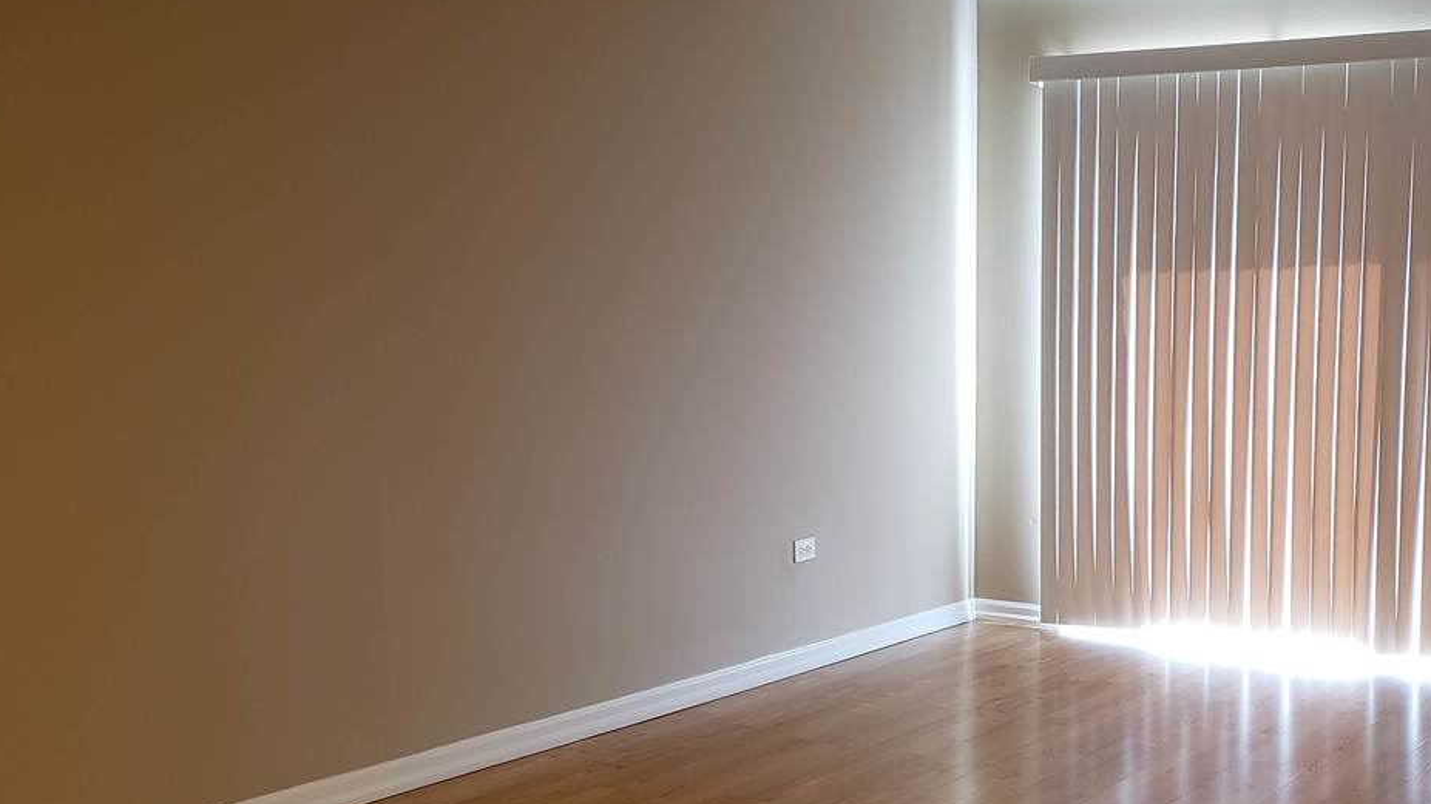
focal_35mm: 44
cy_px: 594
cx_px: 1067
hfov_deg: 44.9
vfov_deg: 26.8
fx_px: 1669
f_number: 2.4
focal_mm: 4.3
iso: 250
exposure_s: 1/40
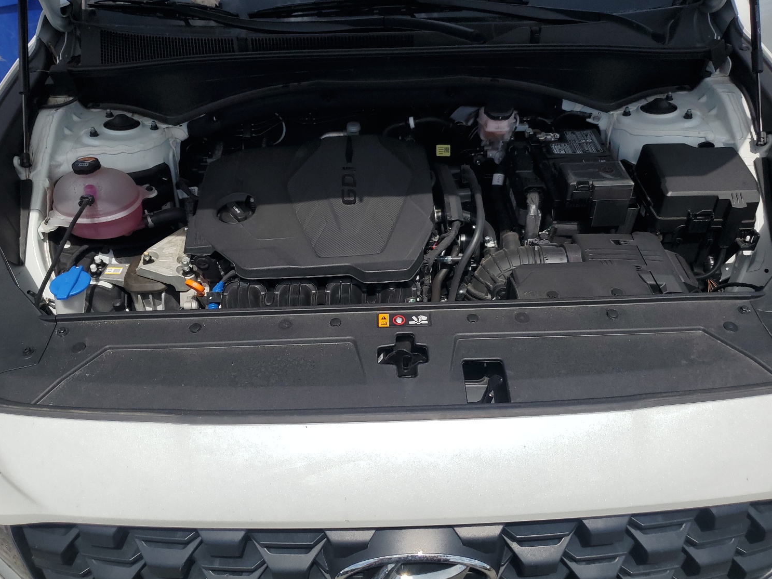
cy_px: 291
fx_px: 624
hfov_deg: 63.5
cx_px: 390
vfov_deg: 49.7
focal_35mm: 28
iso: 50
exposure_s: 1/10000
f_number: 1.5
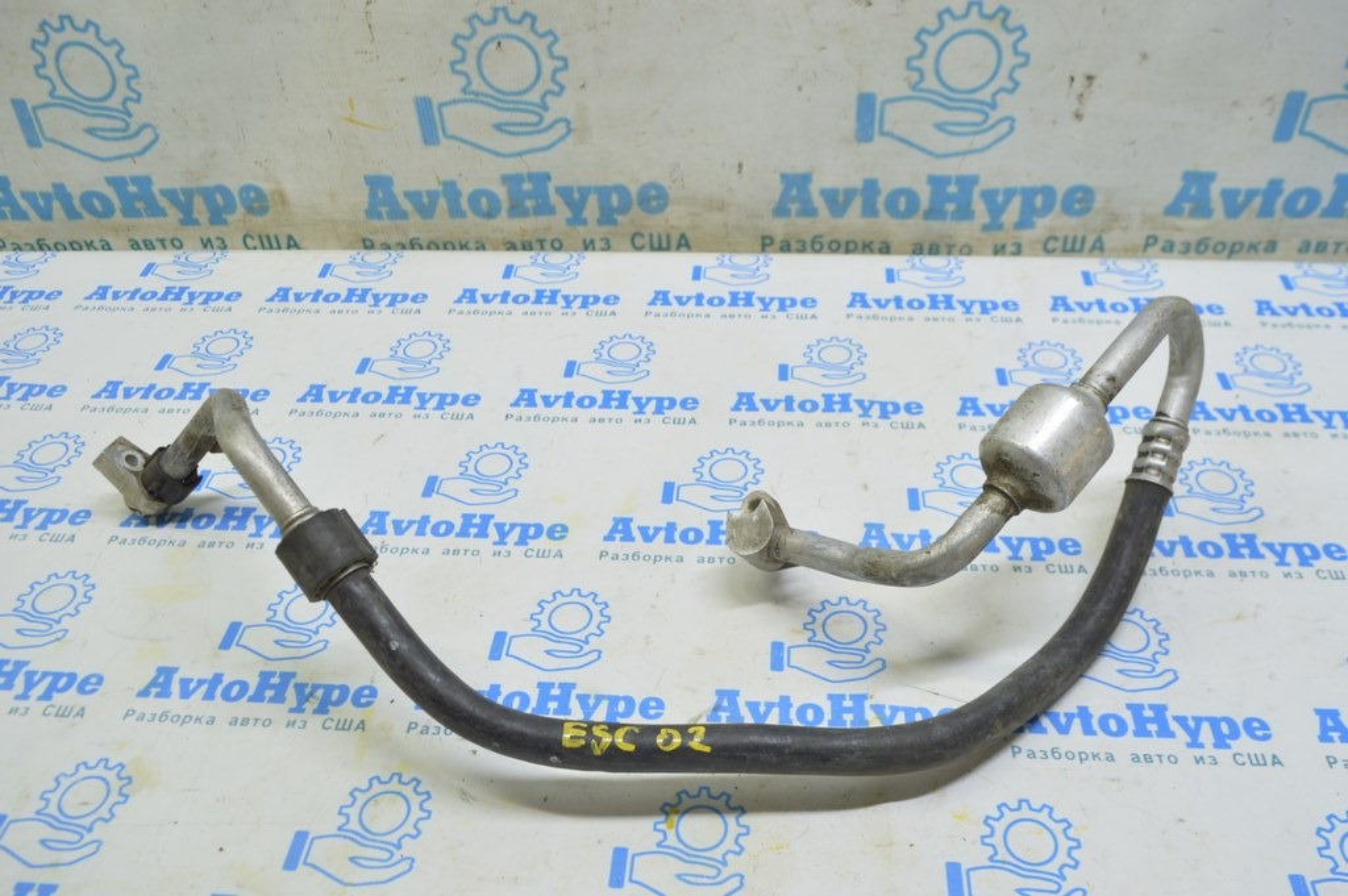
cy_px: 448
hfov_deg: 62.0
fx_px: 1122
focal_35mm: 30
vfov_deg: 43.5
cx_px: 674
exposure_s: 1/20
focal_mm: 20
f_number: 5.6
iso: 400
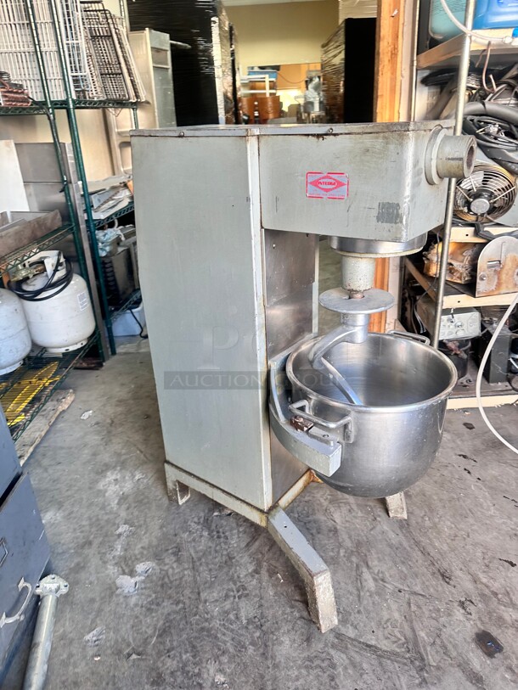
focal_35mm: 24
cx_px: 259
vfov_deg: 71.6
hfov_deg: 56.8
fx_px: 479
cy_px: 345
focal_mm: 6.86
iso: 125
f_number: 1.78
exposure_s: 1/60
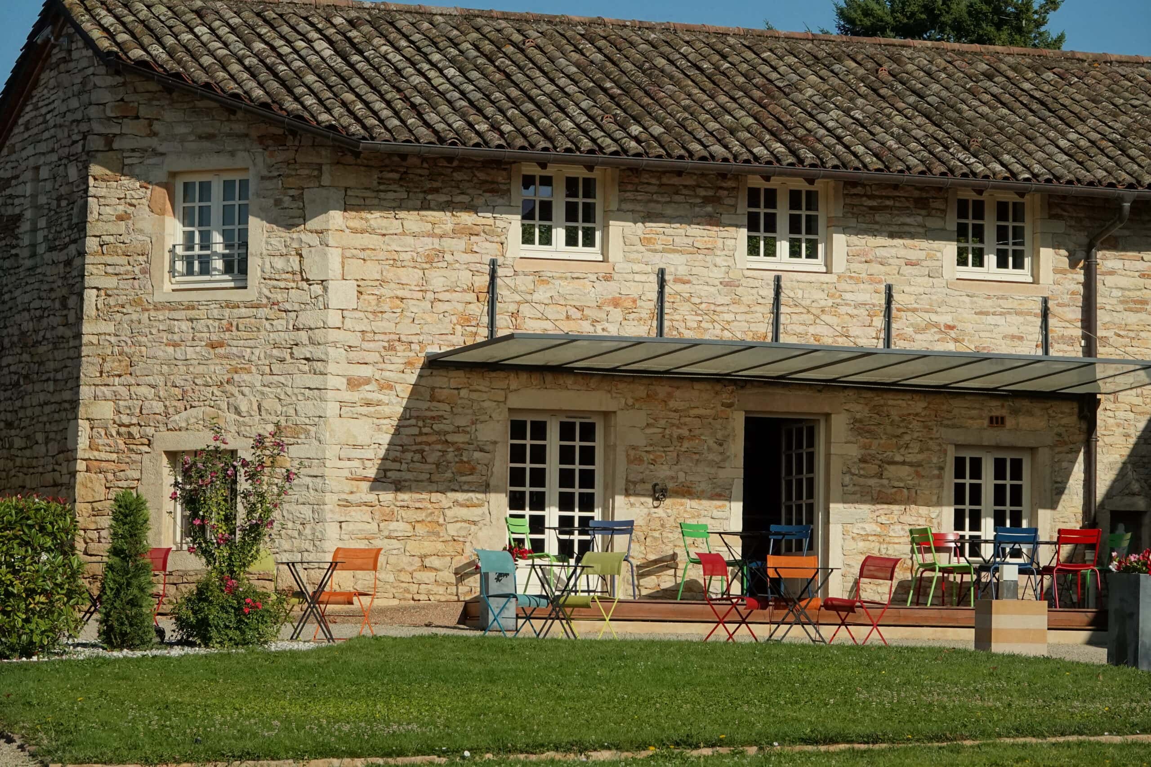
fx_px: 4924
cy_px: 384
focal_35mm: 154
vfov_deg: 8.9
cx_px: 576
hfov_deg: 13.3
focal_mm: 56.39
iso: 500
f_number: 5.6
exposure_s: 1/4000
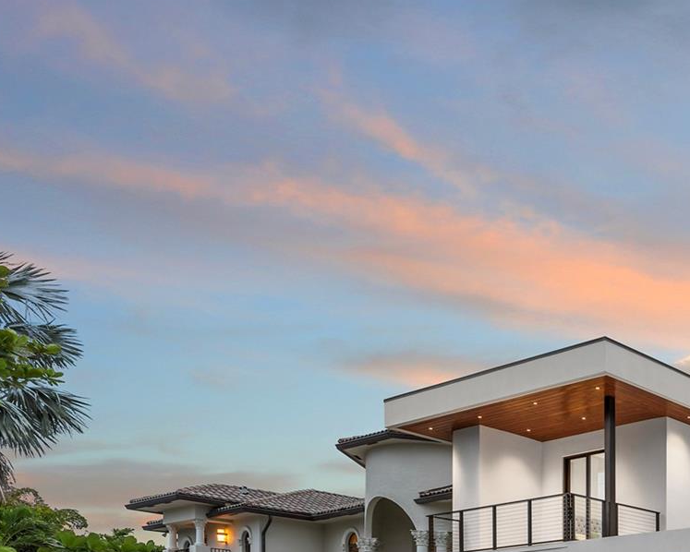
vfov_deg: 35.0
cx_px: 890
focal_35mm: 36
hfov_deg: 35.2
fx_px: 735
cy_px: 615
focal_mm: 14
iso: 200
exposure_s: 1/4
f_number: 7.1
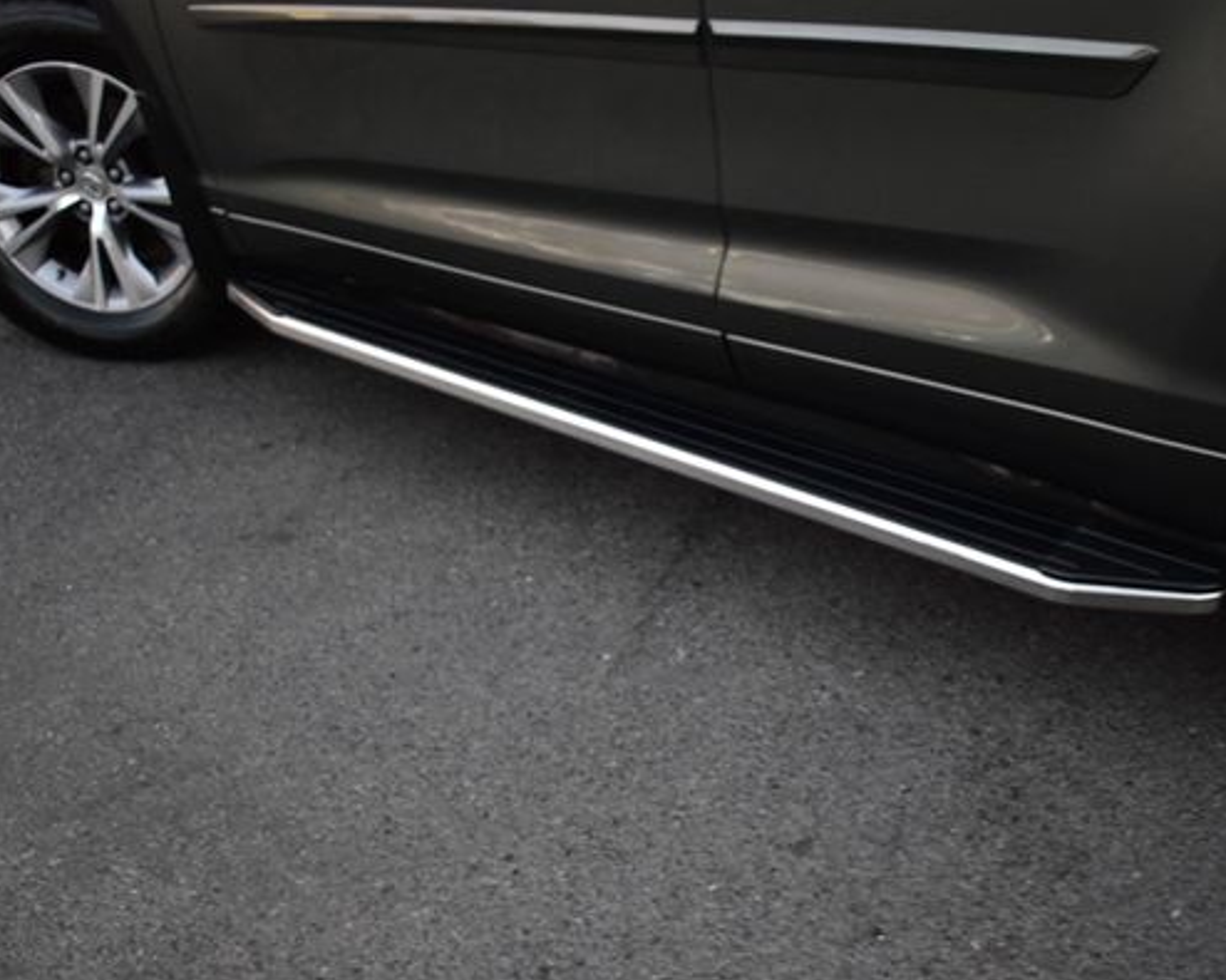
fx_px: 1655
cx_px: 653
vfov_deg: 33.0
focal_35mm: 46
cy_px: 519
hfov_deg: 40.6
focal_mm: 25
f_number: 4
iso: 1600
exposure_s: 1/13
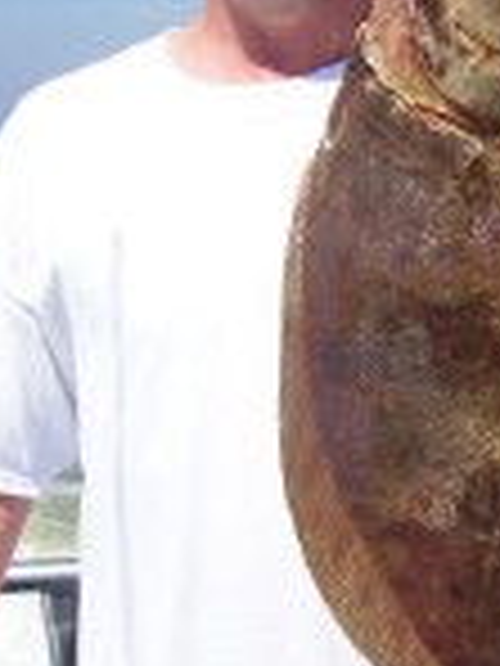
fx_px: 1868
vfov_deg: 20.2
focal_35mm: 97
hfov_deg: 15.2
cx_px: 306
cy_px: 428
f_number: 4
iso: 64
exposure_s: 1/1000
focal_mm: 5.85
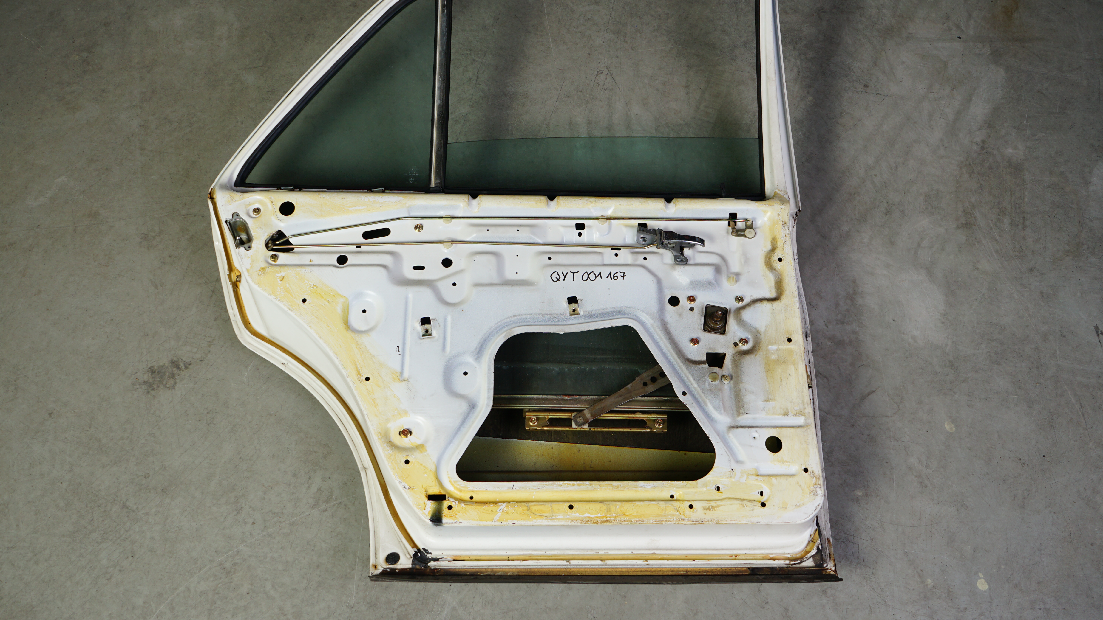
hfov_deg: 59.5
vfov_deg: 35.6
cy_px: 264
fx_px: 965
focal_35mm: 33
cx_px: 555
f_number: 8
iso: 200
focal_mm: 31
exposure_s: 1/160
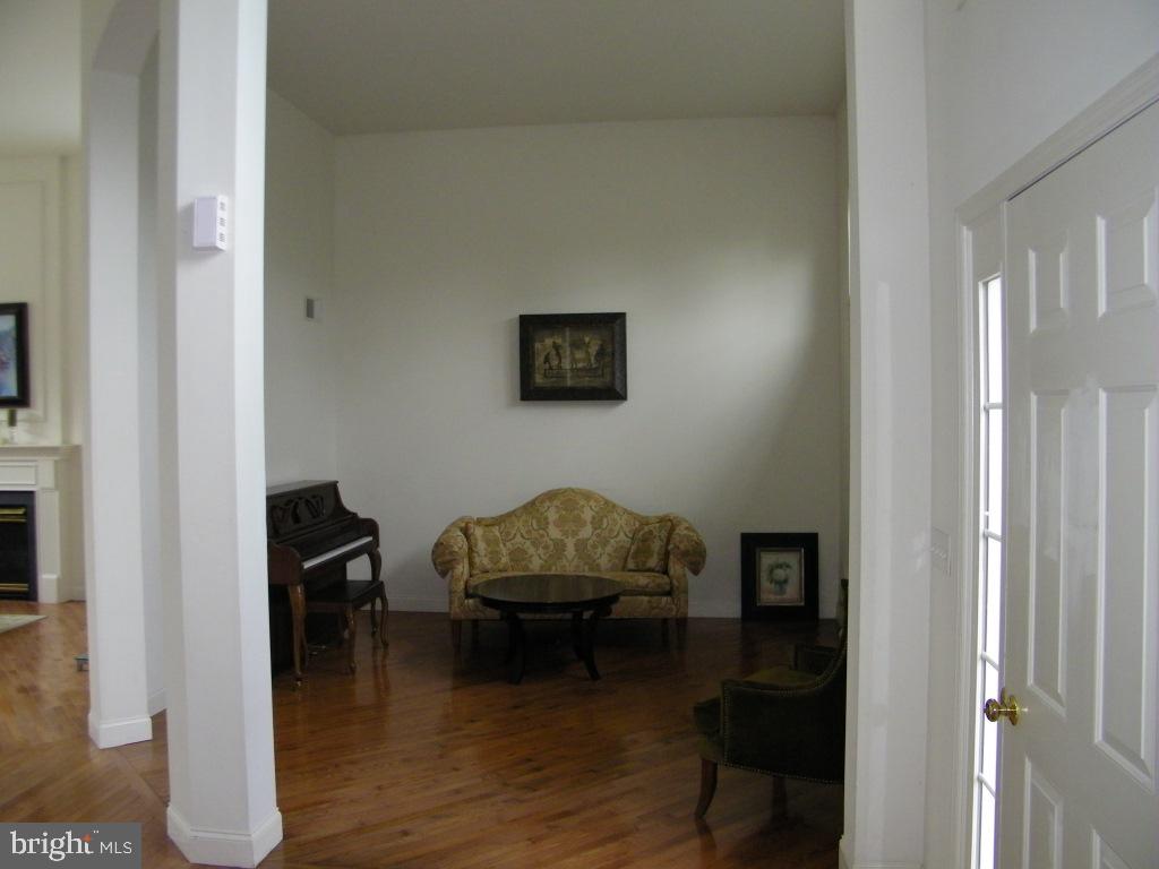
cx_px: 580
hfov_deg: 63.4
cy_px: 434
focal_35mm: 28
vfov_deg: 49.7
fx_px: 937
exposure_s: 1/30
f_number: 3.5
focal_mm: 5
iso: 200
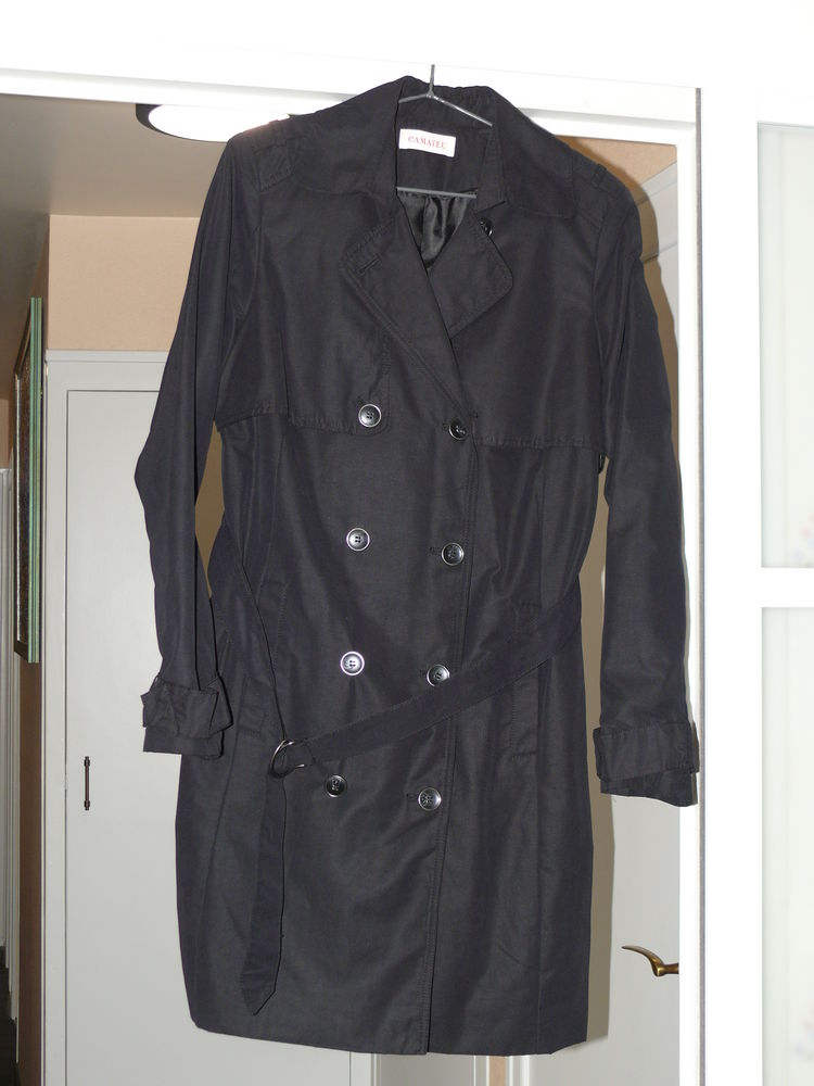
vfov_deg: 36.2
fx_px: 1662
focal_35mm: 53
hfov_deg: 27.5
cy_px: 543
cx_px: 407
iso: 100
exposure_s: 1/30
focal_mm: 10
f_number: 3.2
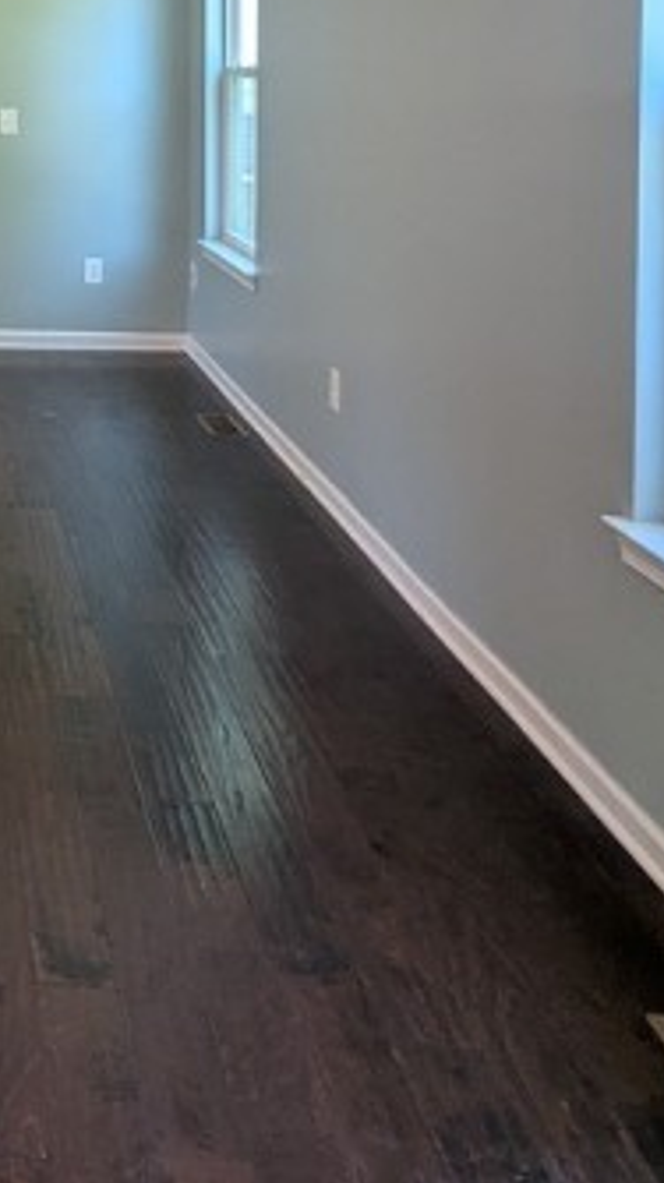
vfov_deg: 45.6
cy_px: 113
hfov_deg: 24.8
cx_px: -251
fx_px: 1254
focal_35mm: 40
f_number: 2.2
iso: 69
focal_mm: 2.35
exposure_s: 1/24
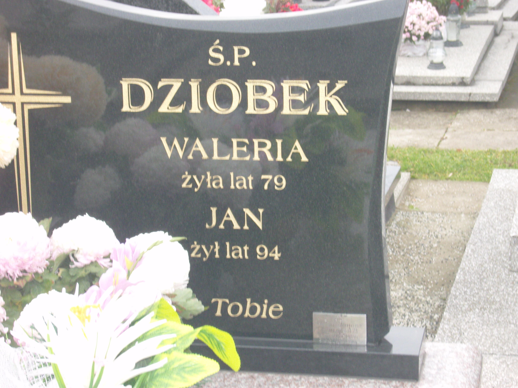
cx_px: 259
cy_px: 194
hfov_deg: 19.3
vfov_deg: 14.5
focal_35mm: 102
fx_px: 1526
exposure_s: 1/60
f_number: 5.2
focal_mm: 21.9
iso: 250
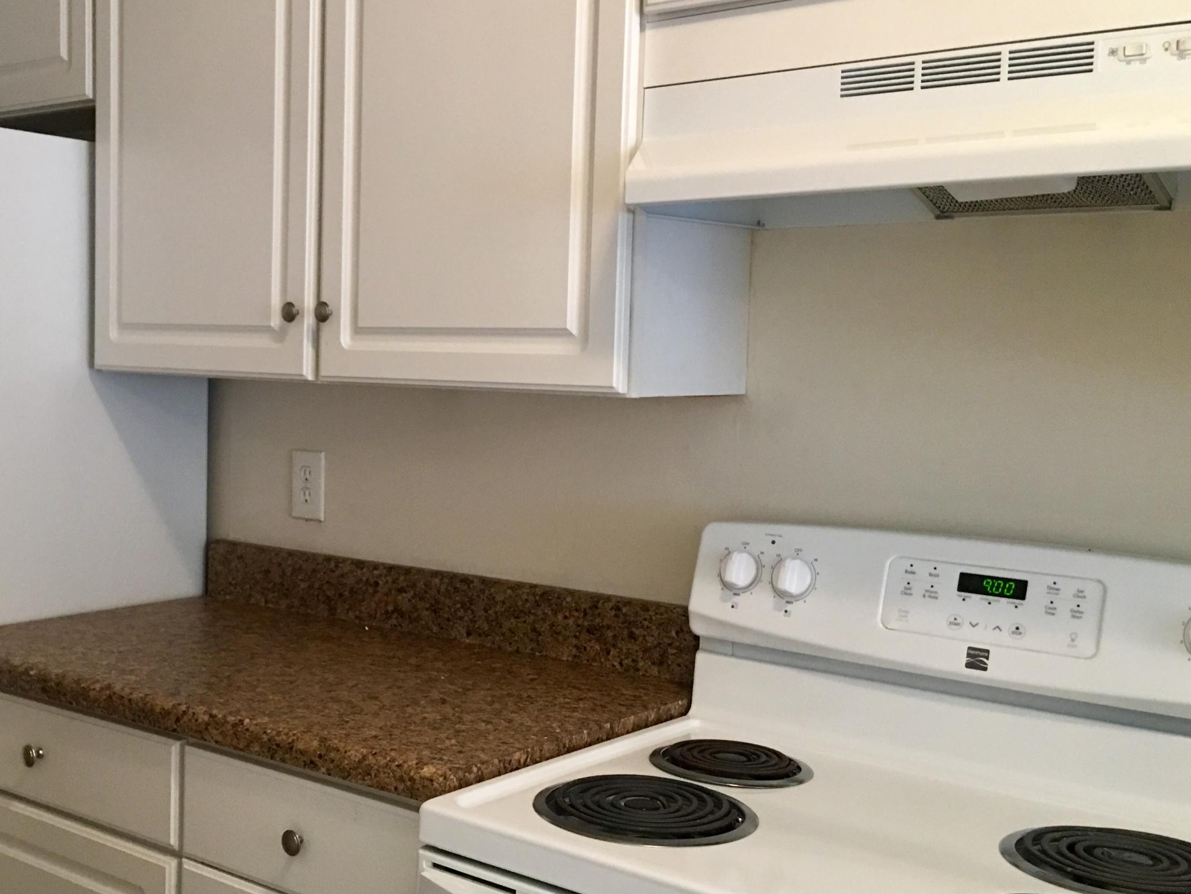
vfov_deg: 34.4
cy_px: 450
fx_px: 1445
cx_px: 389
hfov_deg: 44.1
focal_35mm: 42
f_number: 2.2
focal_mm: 4.15
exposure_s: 1/15
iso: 64
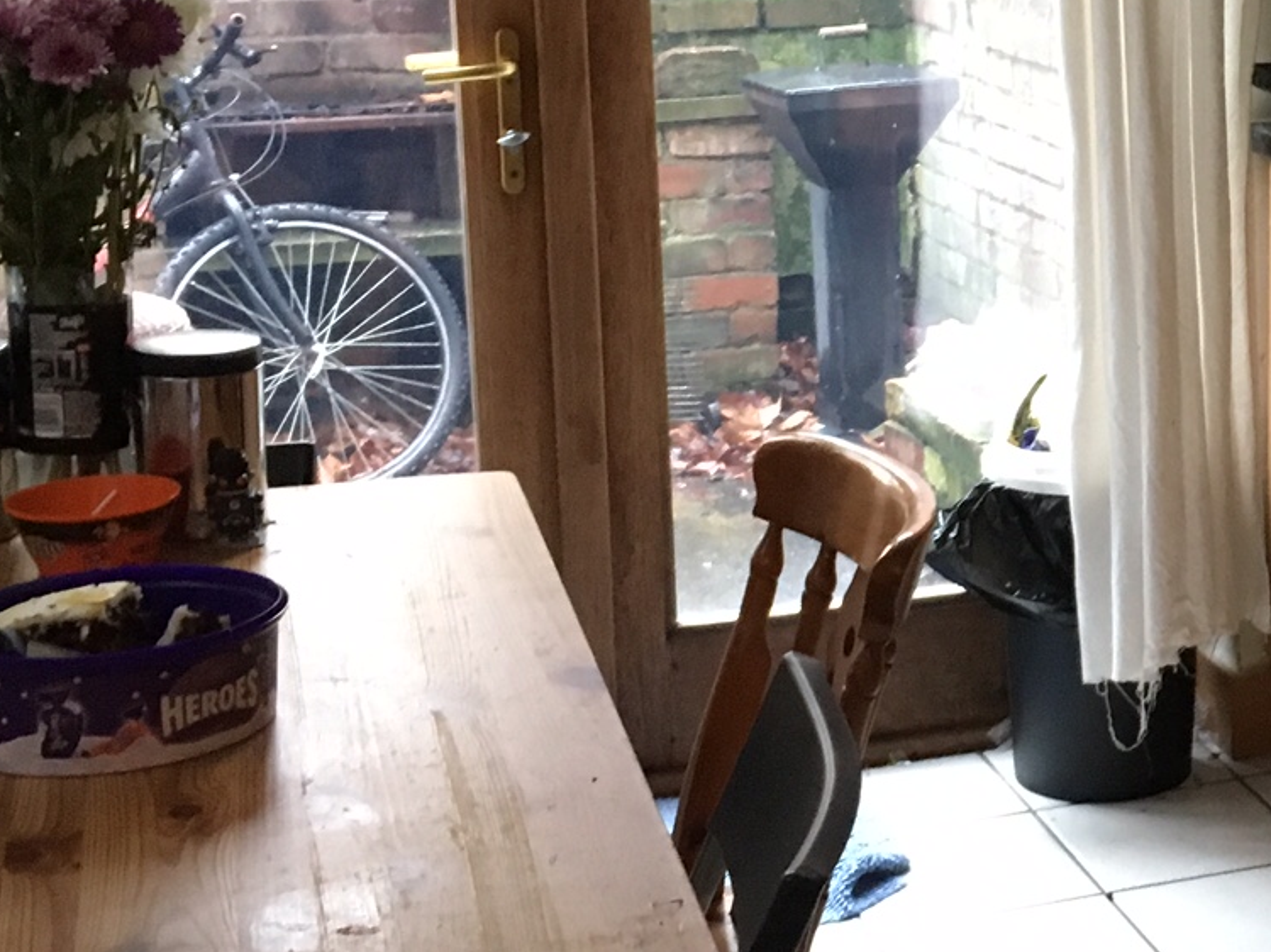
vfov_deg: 18.8
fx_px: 2863
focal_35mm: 78
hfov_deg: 23.4
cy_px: 235
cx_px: 1413
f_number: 2.2
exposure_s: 1/17
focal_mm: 4.15
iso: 200
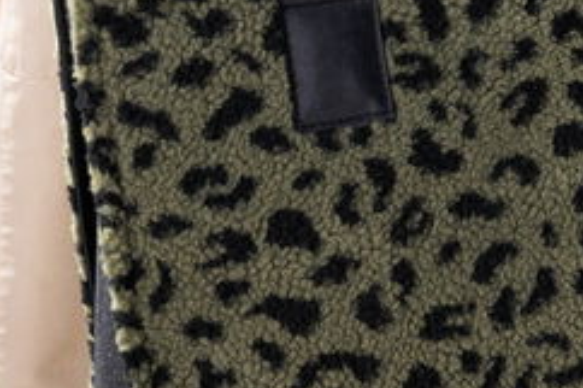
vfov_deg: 8.5
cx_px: 438
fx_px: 2573
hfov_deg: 12.9
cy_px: -71
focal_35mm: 159
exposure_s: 1/1000
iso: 320
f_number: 5.6
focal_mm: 24
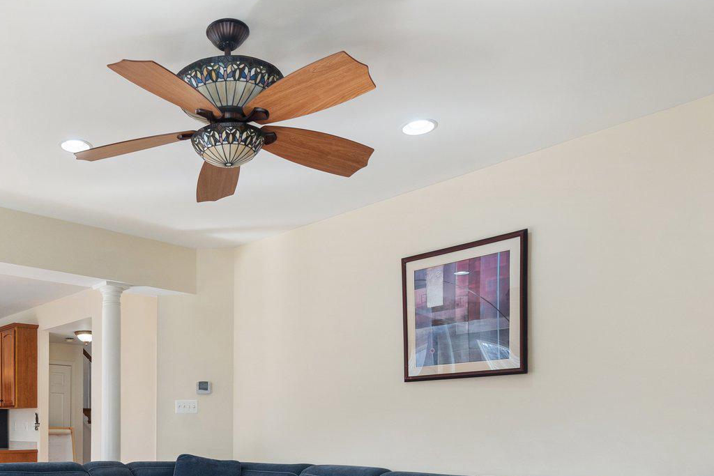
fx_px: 635
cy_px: 427
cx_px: 206
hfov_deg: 56.7
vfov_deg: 38.4
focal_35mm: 32
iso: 500
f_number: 8
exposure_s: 1/30
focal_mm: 16
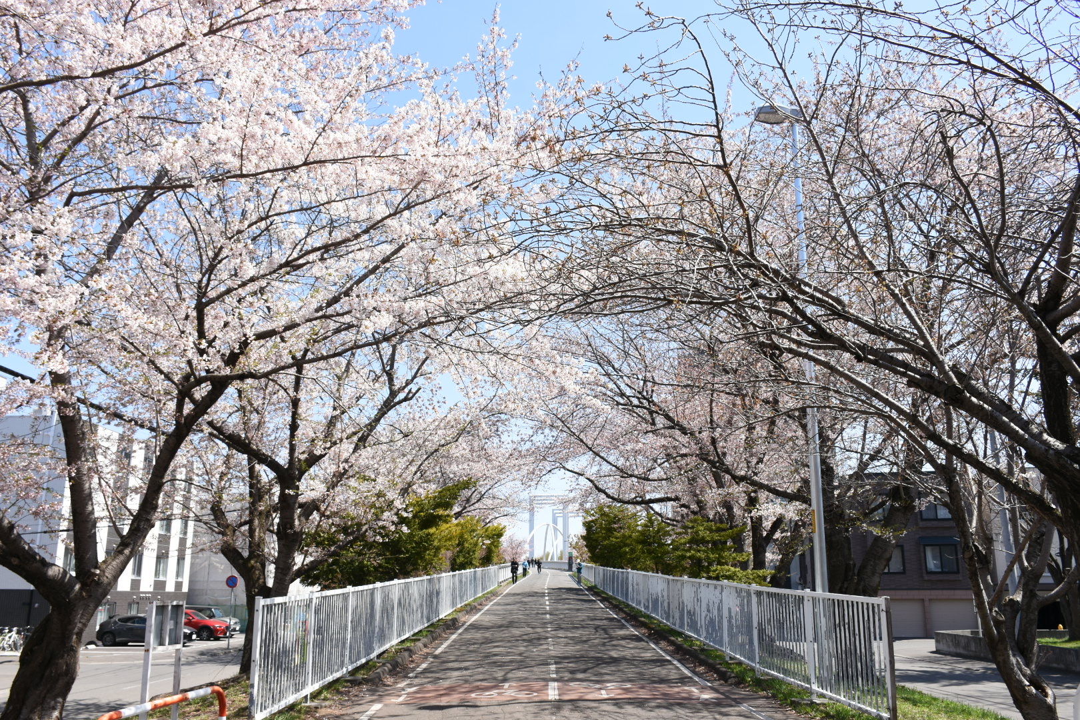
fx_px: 900
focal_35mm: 30
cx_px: 540
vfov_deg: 43.6
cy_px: 360
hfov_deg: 61.9
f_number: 8
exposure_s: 1/125
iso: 100
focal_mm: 20
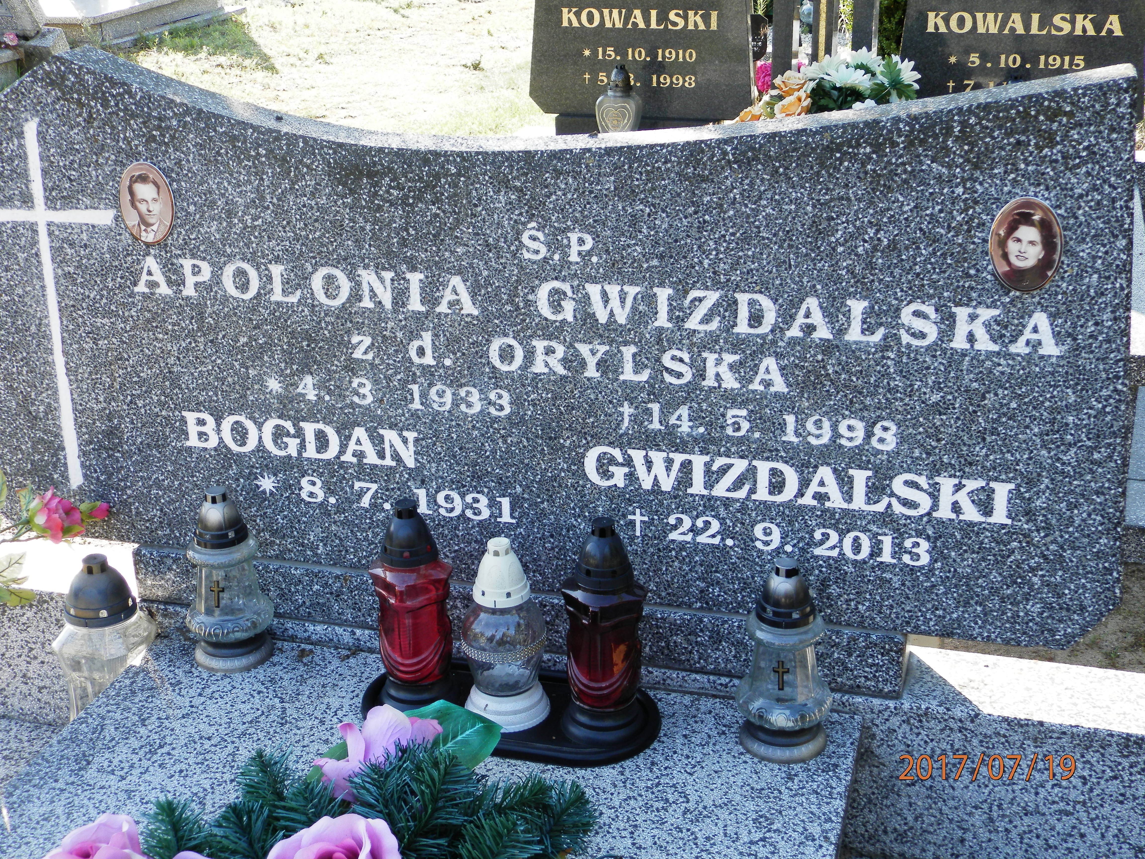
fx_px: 1522
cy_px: 430
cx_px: 572
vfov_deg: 31.5
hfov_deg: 41.2
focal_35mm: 46
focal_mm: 8.2
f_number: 3.6
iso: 80
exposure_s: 1/100
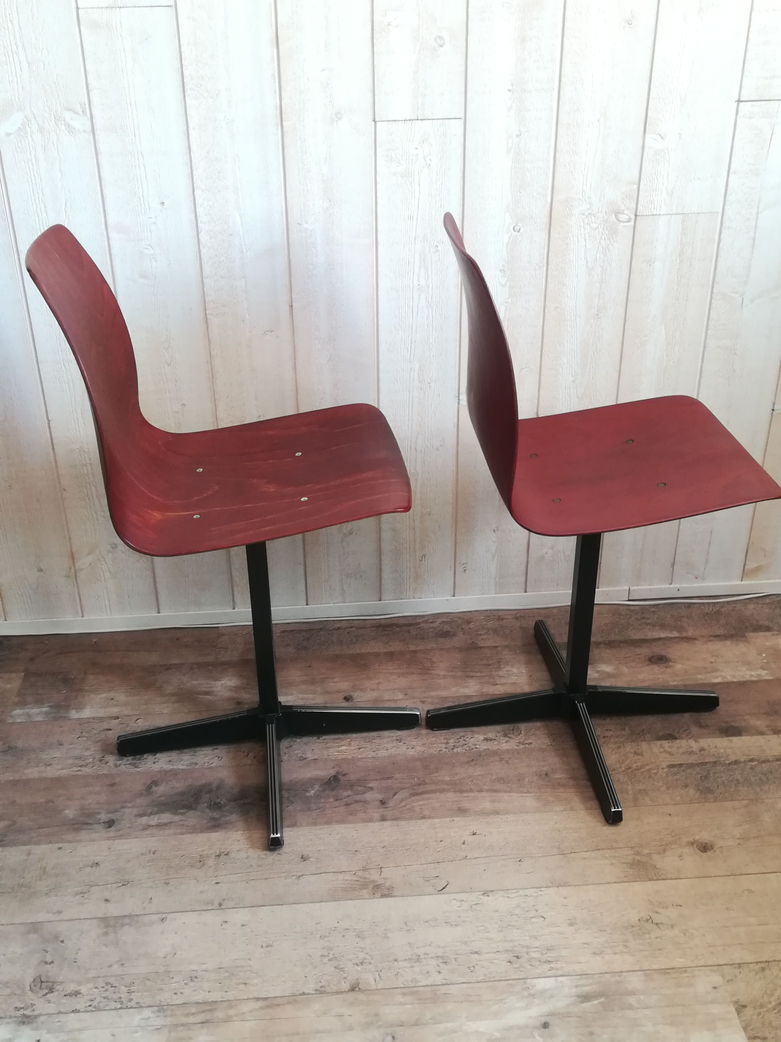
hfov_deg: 42.9
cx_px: 390
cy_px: 521
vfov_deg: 55.4
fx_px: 993
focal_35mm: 33
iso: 200
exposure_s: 1/33.3
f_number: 2.2
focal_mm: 3.83
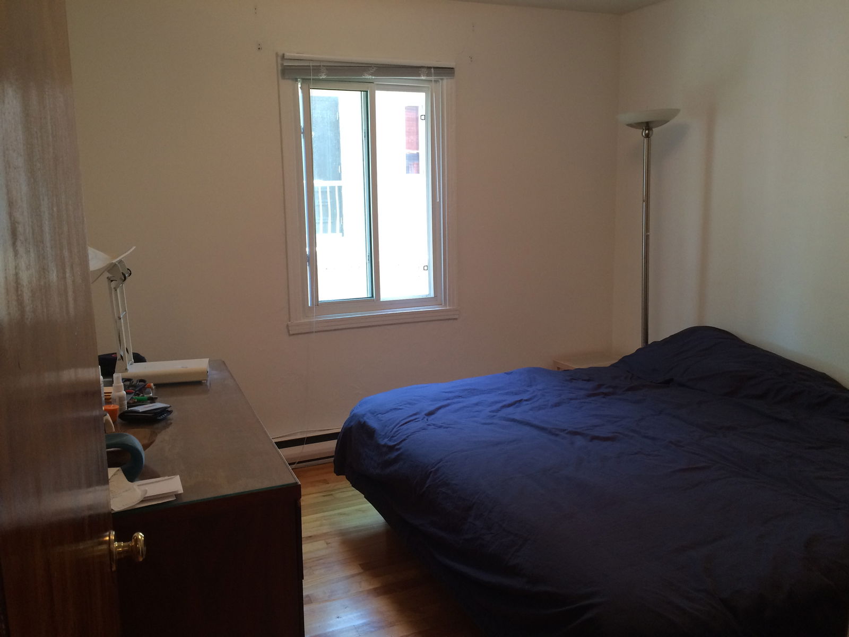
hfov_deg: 61.7
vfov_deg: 48.2
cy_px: 318
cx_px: 424
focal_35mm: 29
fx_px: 711
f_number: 2.2
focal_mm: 4.15
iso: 100
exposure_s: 1/30
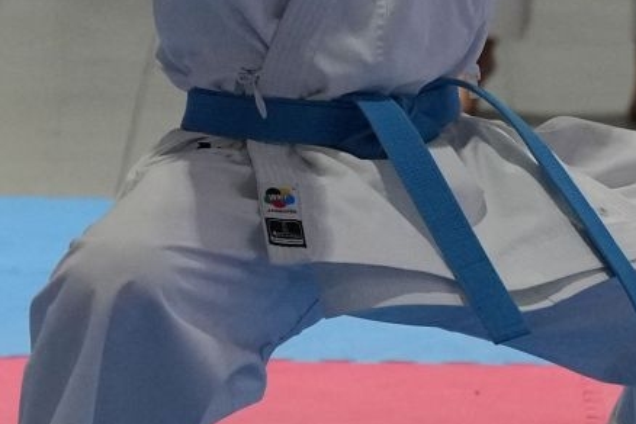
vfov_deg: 2.5
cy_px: 51
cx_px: 354
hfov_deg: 3.8
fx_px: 9575
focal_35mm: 542
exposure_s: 1/500
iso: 2500
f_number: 2.8
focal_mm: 88
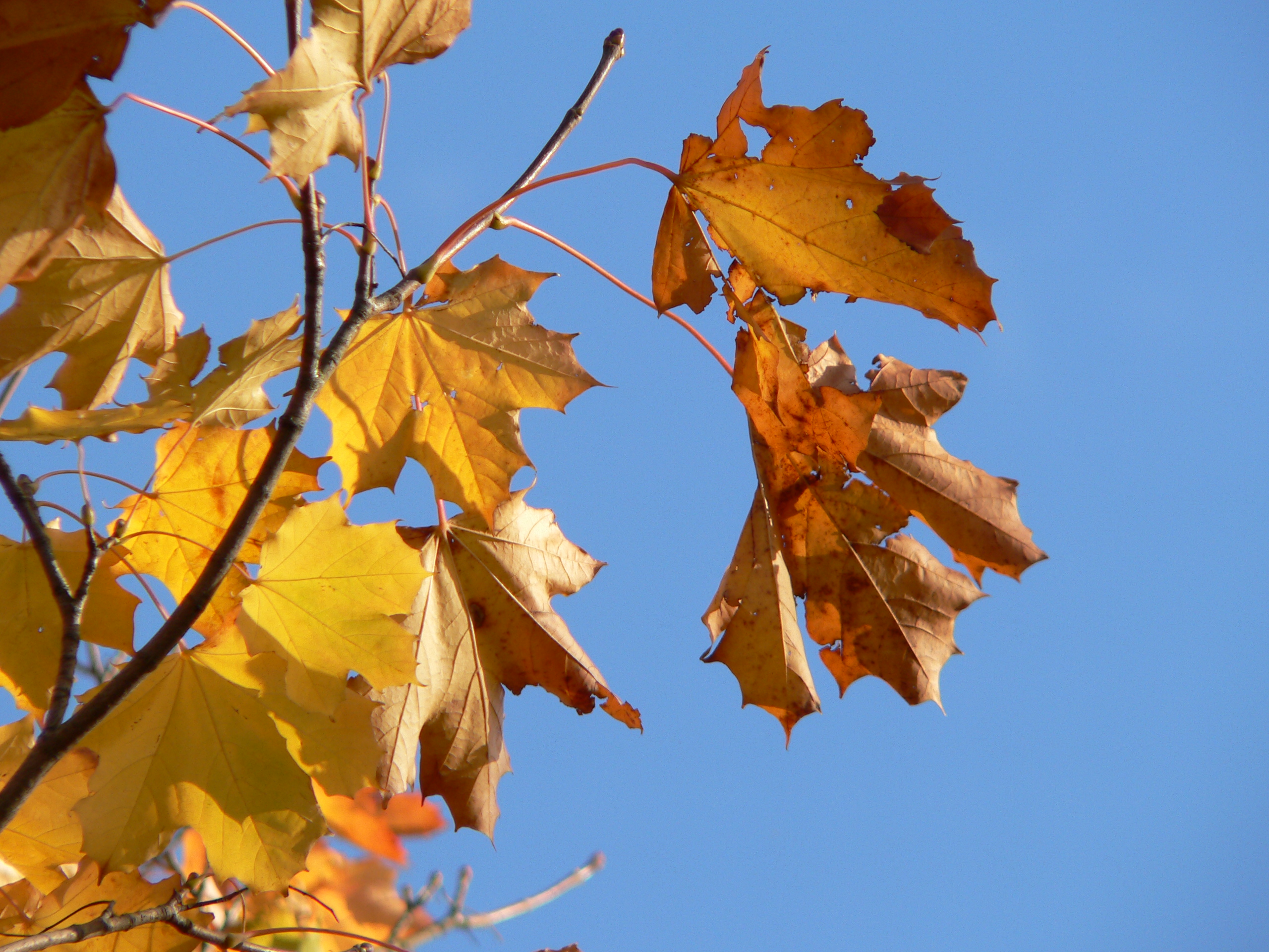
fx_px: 15837
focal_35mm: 432
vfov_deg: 3.4
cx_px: 634
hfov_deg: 4.6
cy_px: 476
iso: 80
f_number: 4
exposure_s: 1/320
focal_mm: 72
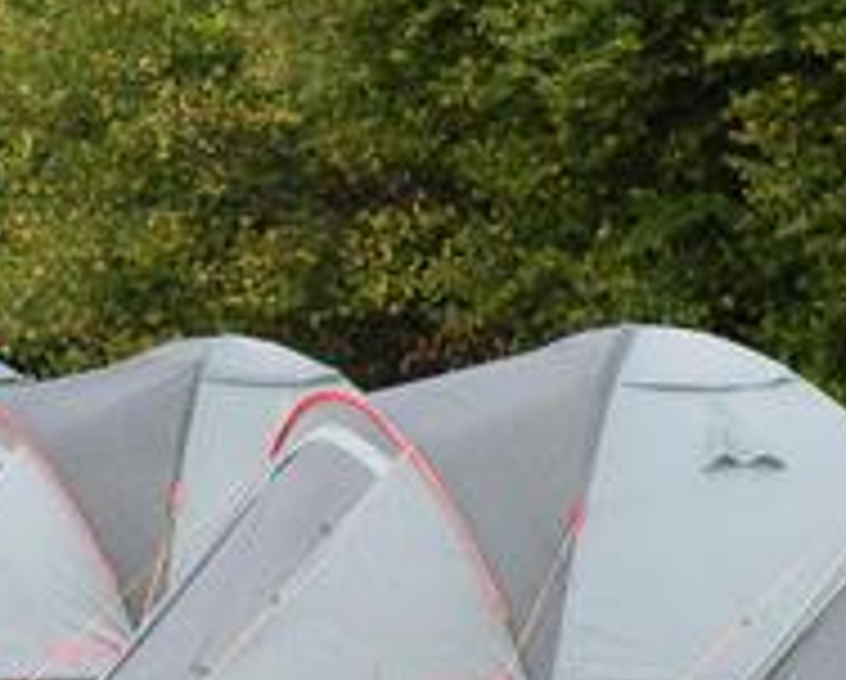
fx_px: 5818
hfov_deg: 8.3
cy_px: 968
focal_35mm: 232
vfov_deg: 6.6
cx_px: -63
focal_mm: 9.8
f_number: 3.5
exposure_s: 1/60
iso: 146
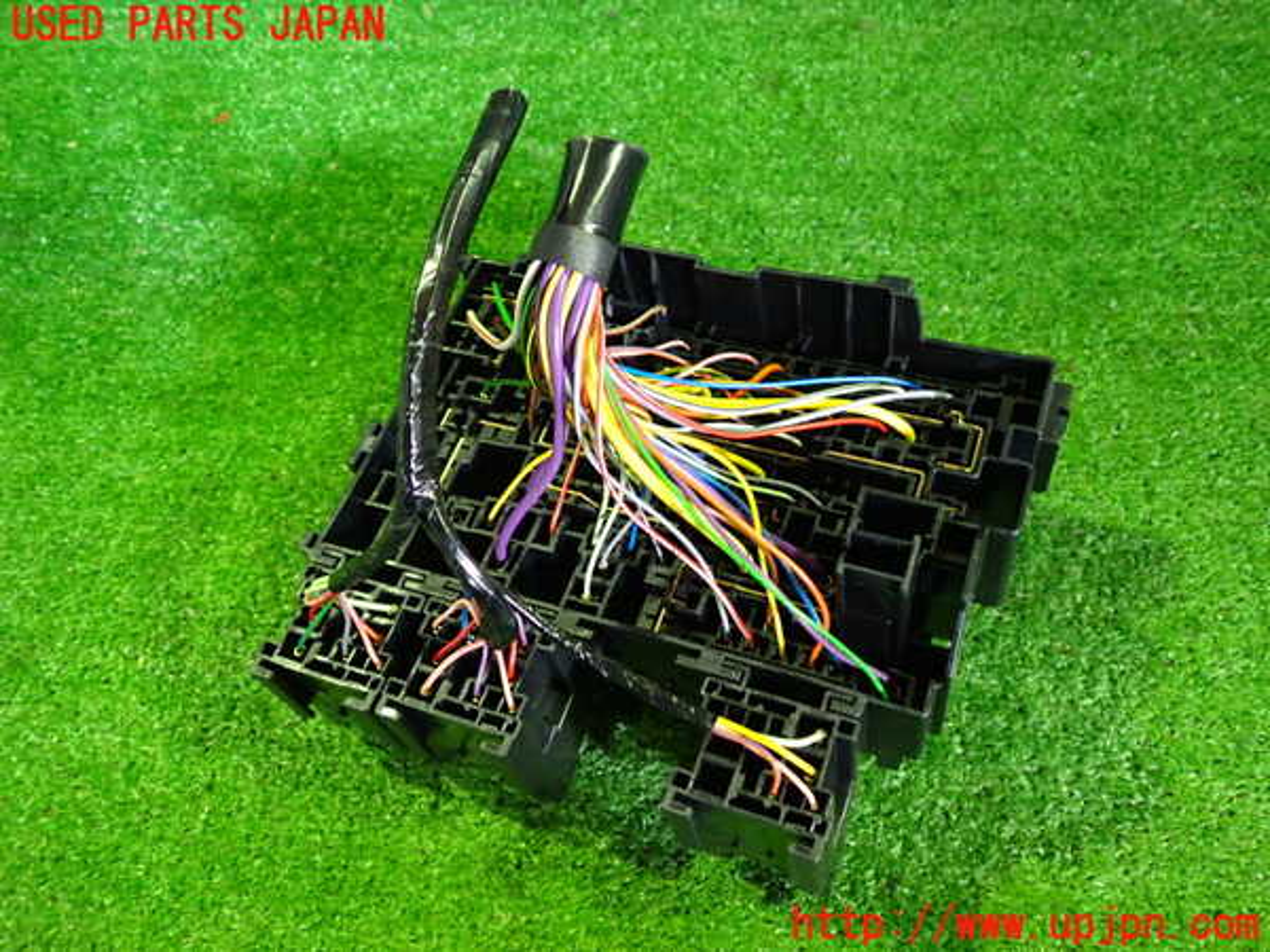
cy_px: 476
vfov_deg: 46.8
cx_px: 635
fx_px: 1101
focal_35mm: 30
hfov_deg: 60.0
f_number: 2.3
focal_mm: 5.4
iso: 800
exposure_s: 1/25
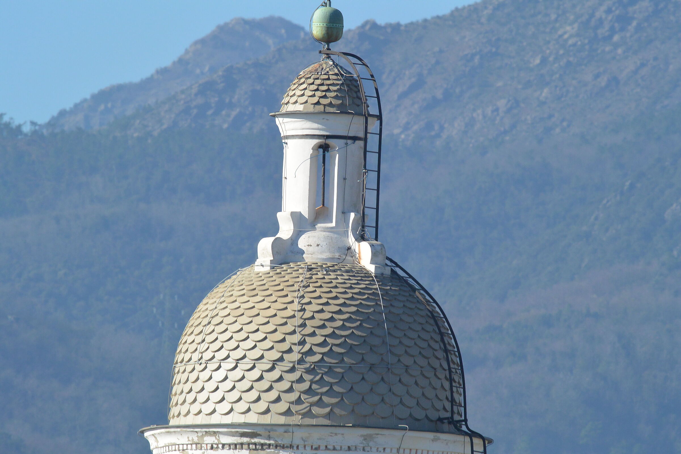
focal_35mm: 810
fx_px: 15321
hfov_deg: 2.5
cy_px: 227
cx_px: 340
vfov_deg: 1.7
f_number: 8
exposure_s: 1/500
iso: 180
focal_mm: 300
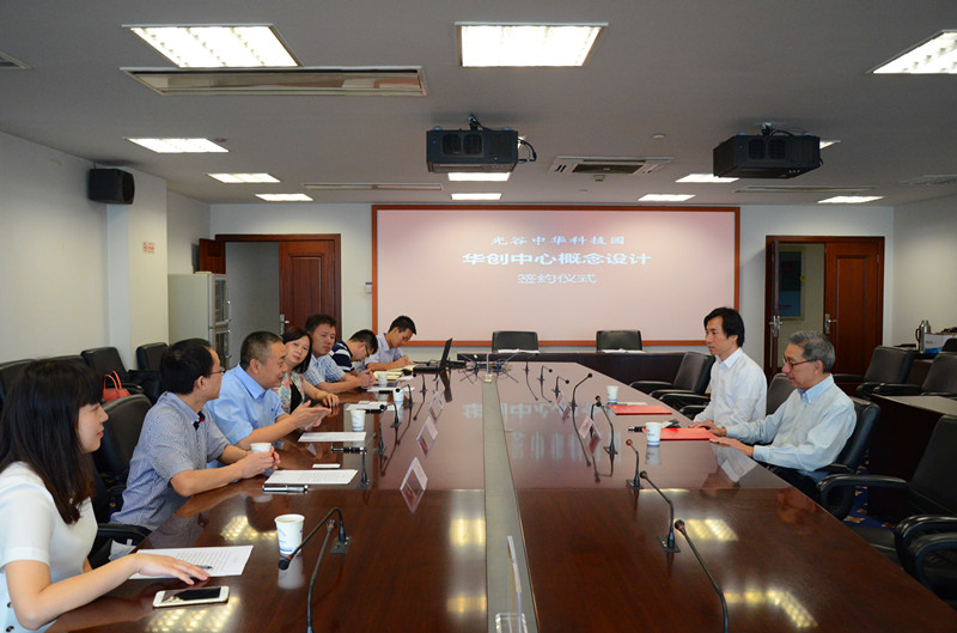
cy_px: 316
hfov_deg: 67.5
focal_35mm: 27
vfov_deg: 47.7
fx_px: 716
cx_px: 478
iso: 1600
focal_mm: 18
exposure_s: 1/125
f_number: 5.6
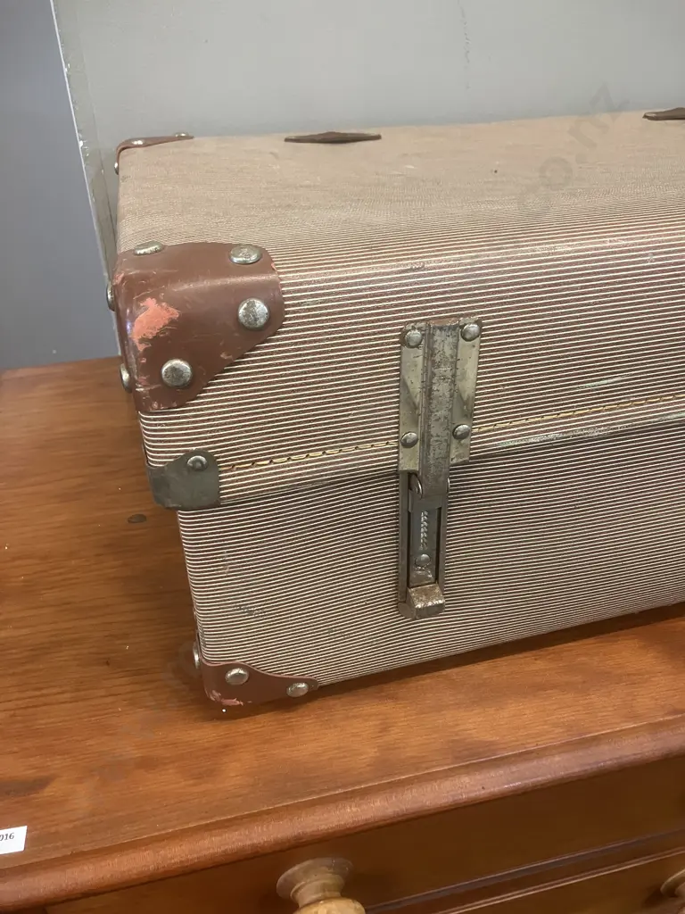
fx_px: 739
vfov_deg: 63.4
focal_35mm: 28
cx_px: 342
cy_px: 457
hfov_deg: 49.7
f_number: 1.8
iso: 250
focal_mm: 3.99
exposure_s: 1/50
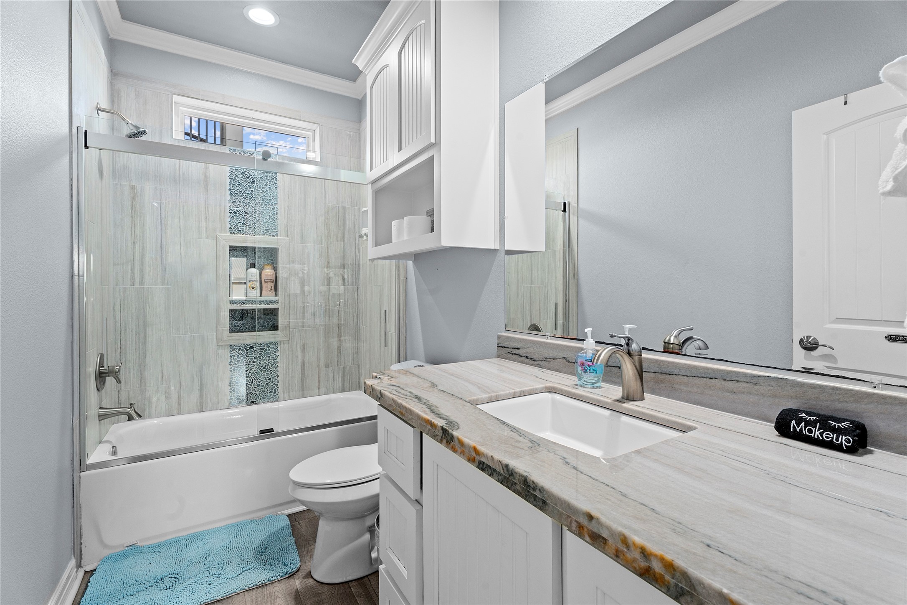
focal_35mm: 16
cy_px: 302
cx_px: 454
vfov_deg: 73.7
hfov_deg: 96.7
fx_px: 403
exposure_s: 1/3
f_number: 10
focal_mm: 16
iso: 1250
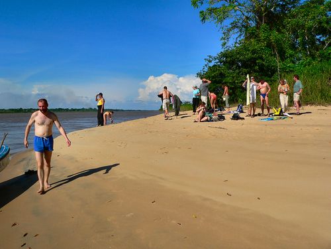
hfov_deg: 51.4
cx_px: 166
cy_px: 124
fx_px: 344
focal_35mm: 36
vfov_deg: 39.7
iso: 80
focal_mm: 6
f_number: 5.6
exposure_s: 1/800
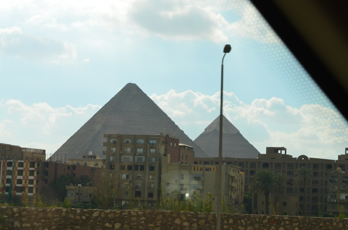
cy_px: 115
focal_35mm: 82
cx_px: 174
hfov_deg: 24.7
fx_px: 796
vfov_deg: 16.5
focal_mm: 55
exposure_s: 1/200
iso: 100
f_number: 13
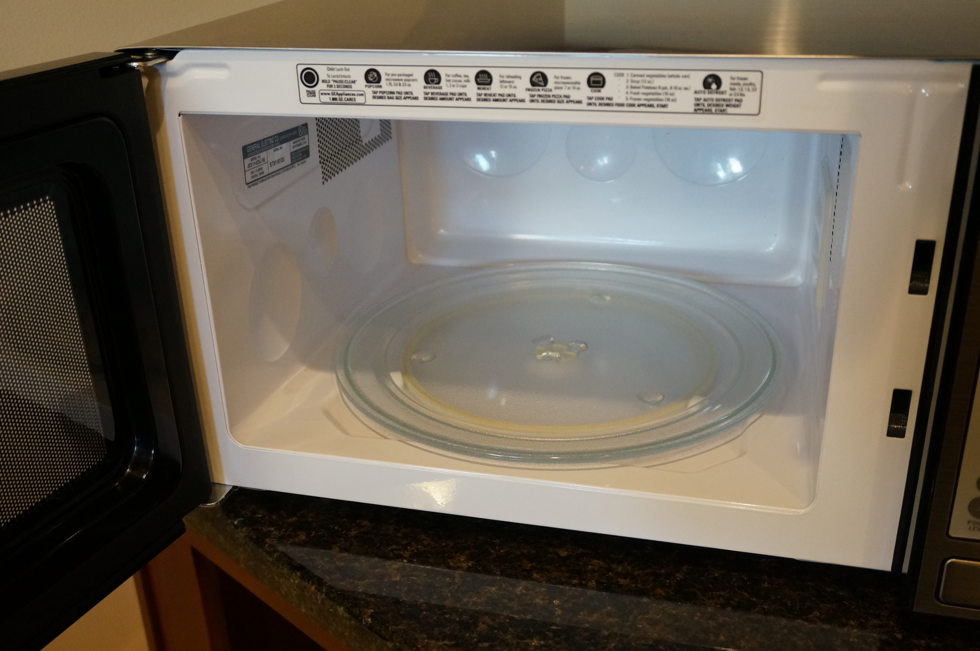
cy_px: 326
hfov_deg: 53.2
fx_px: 979
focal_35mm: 36
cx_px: 490
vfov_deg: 36.8
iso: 2000
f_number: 4.5
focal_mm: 24
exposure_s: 1/60
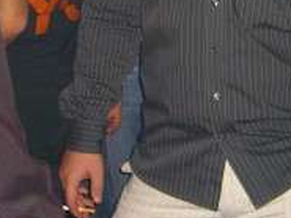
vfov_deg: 11.7
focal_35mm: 123
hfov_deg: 16.0
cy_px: -71
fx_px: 1035
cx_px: 165
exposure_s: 1/60
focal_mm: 7.9
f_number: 2.8
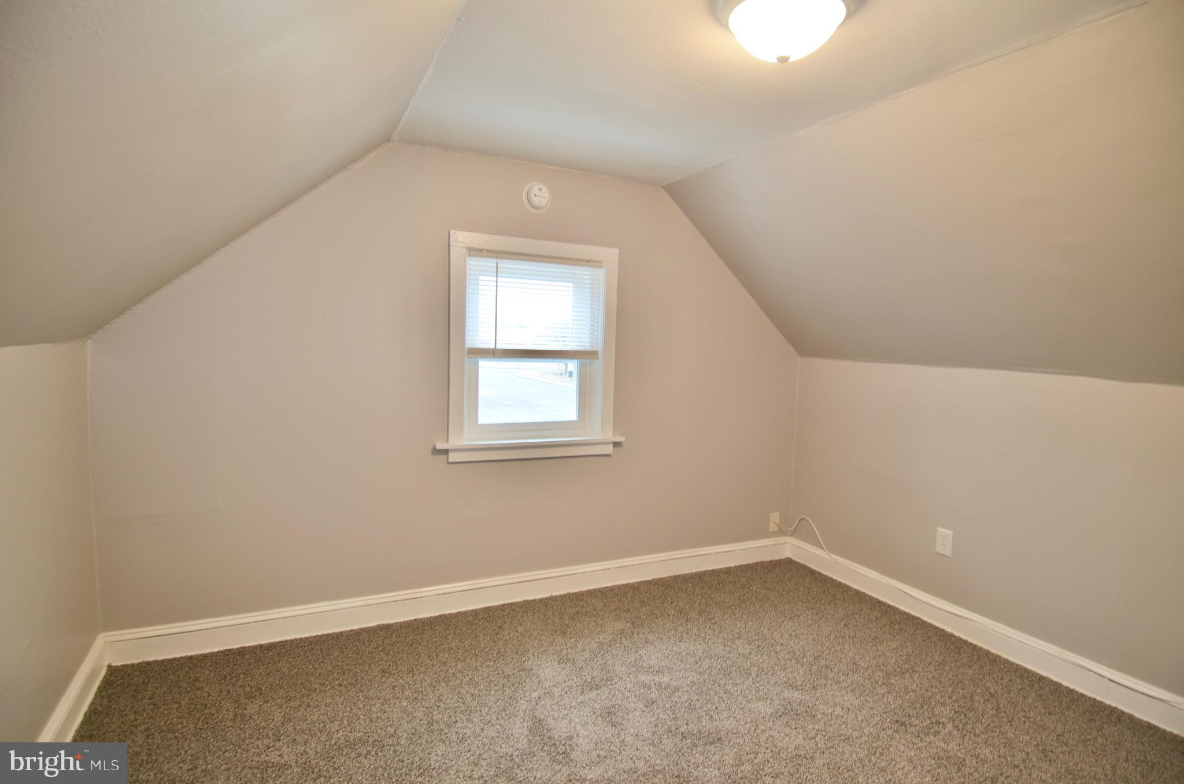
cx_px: 592
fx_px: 591
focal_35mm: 18
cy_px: 392
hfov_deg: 90.1
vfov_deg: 67.1
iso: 100
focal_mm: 12
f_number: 4
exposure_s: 1/15
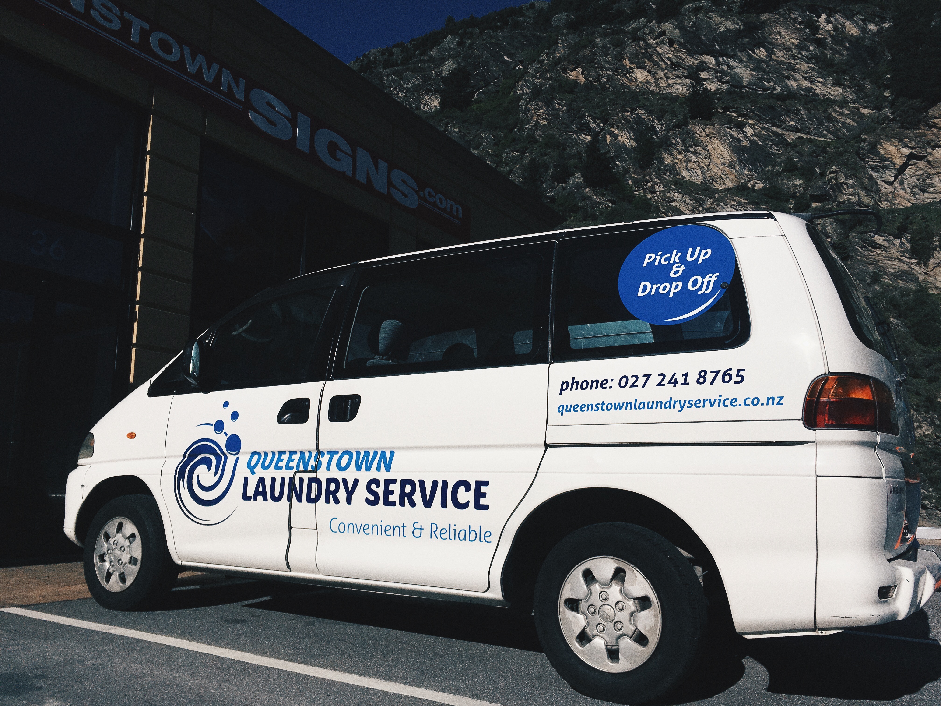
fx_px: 788
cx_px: 470
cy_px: 353
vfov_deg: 48.2
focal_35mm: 29
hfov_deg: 61.7
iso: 25
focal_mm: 4.15
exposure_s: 1/10989
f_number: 2.2
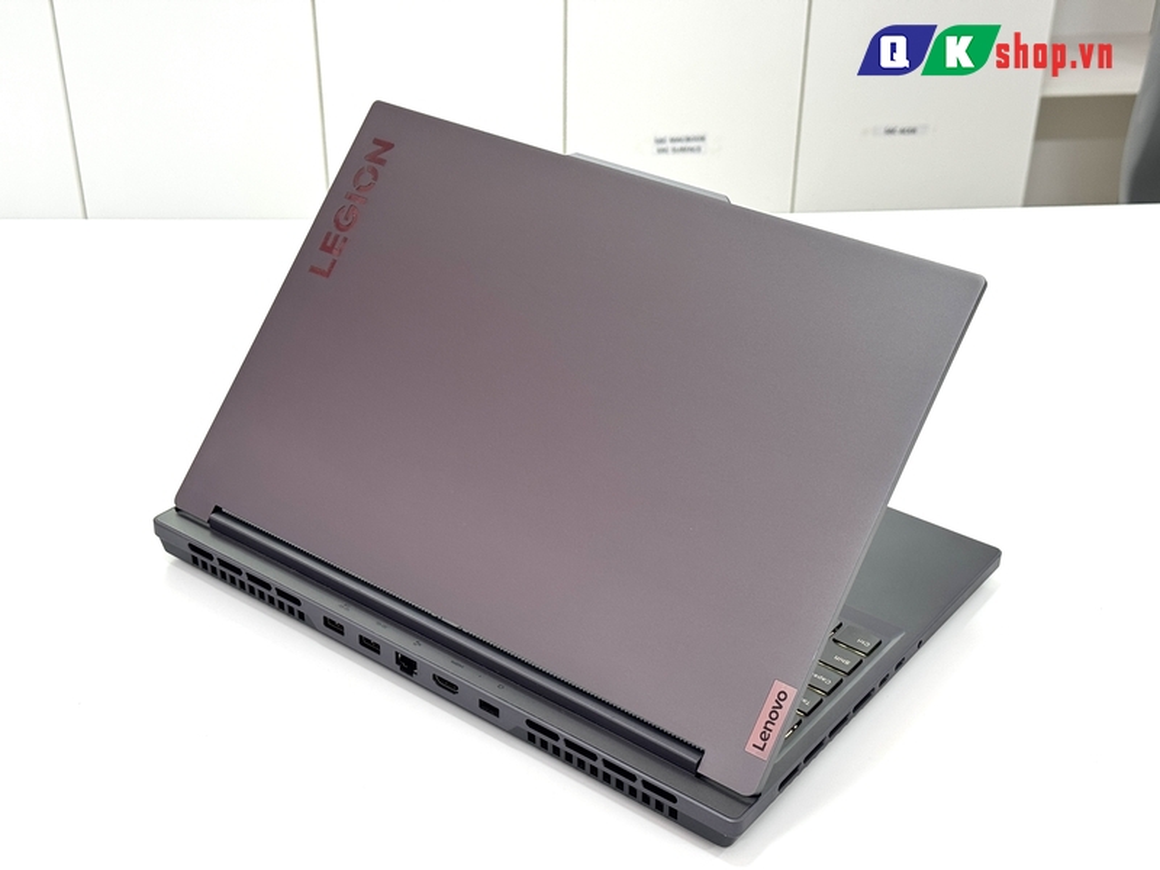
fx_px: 1609
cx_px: 580
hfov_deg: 39.7
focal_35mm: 48
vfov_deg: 30.3
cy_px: 435
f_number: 1.78
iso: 64
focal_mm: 6.76
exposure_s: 1/100
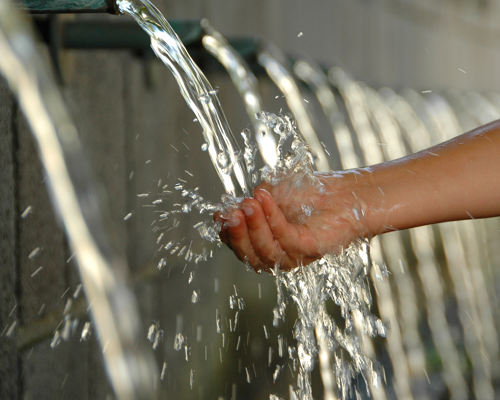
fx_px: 2642
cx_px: 288
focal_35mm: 179
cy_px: 201
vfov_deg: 8.7
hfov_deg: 10.8
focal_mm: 105
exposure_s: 1/160
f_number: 5.6
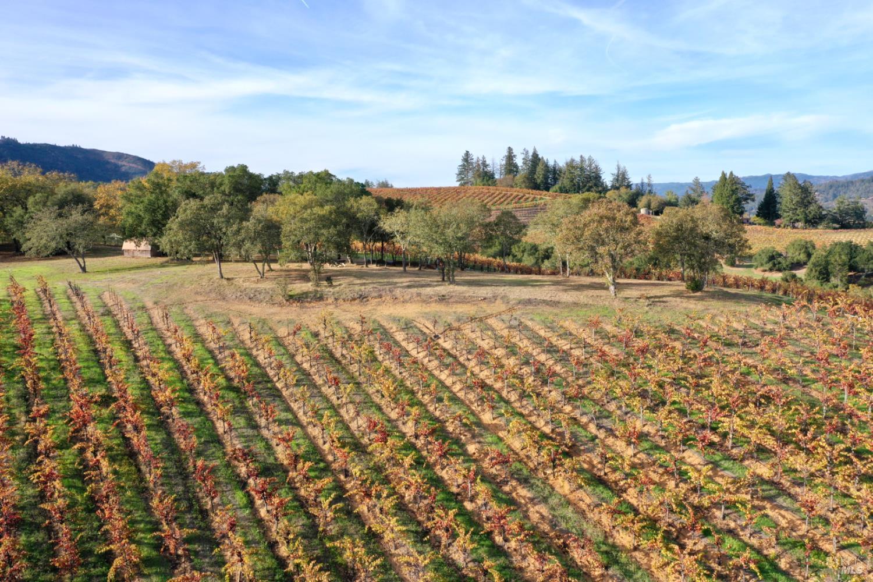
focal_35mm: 28
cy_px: 291
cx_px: 436
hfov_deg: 65.5
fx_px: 679
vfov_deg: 46.4
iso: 100
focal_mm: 10.26
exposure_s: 1/200
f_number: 6.3
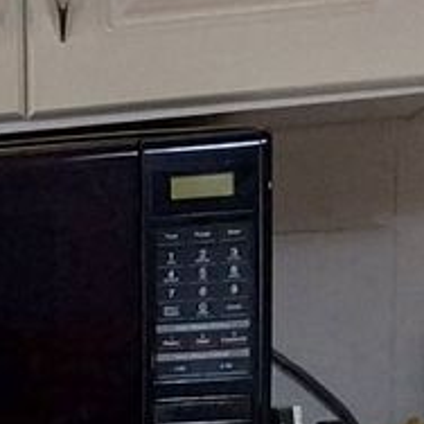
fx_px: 2439
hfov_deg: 8.7
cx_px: -731
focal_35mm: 176
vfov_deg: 9.4
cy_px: 771
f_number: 1.8
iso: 125
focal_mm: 4
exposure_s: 1/50
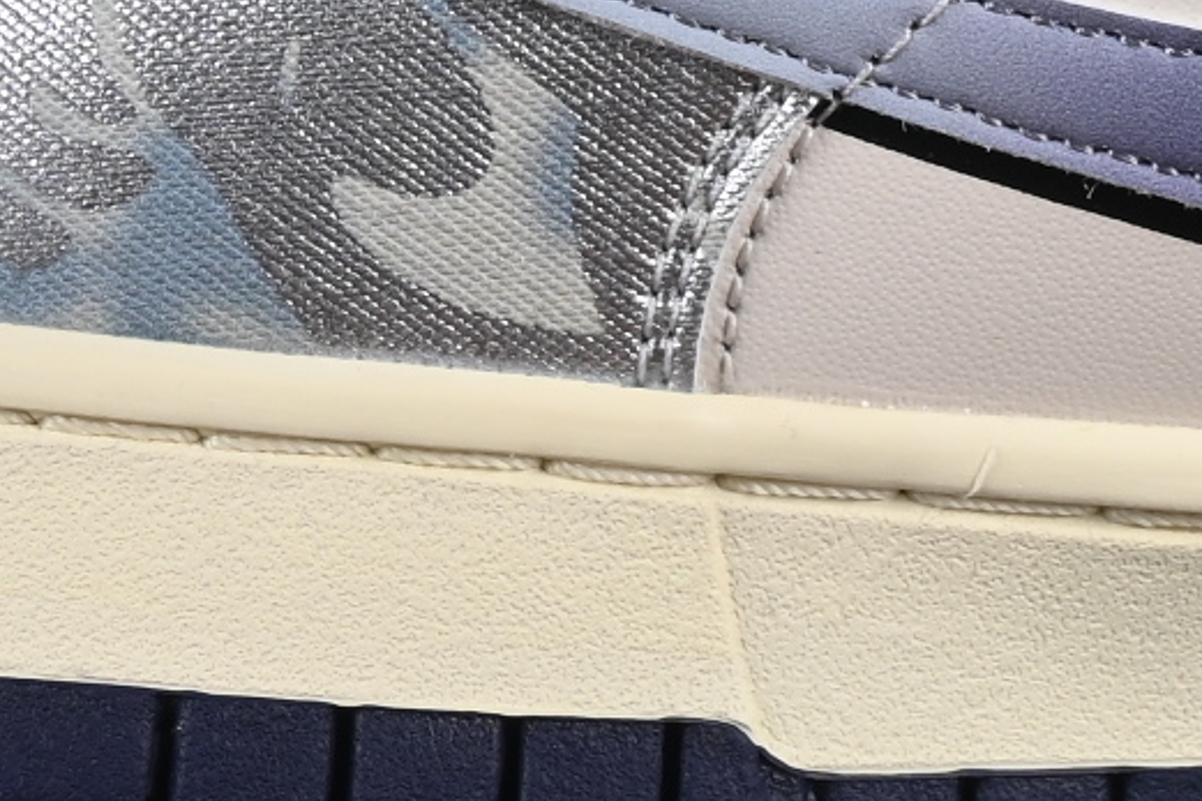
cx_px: 1721
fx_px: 13384
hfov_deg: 5.1
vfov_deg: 3.4
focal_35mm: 401
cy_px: -457
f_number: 8
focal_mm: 50
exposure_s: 1/80
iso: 160
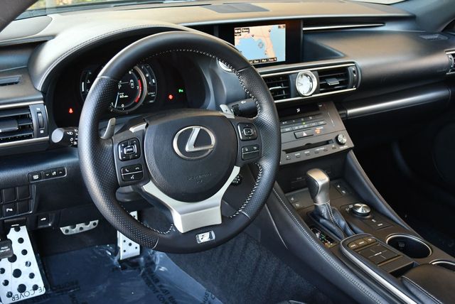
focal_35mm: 44
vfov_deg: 30.6
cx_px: 228
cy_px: 152
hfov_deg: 44.5
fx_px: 557
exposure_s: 1/125
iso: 900
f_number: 4
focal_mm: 22
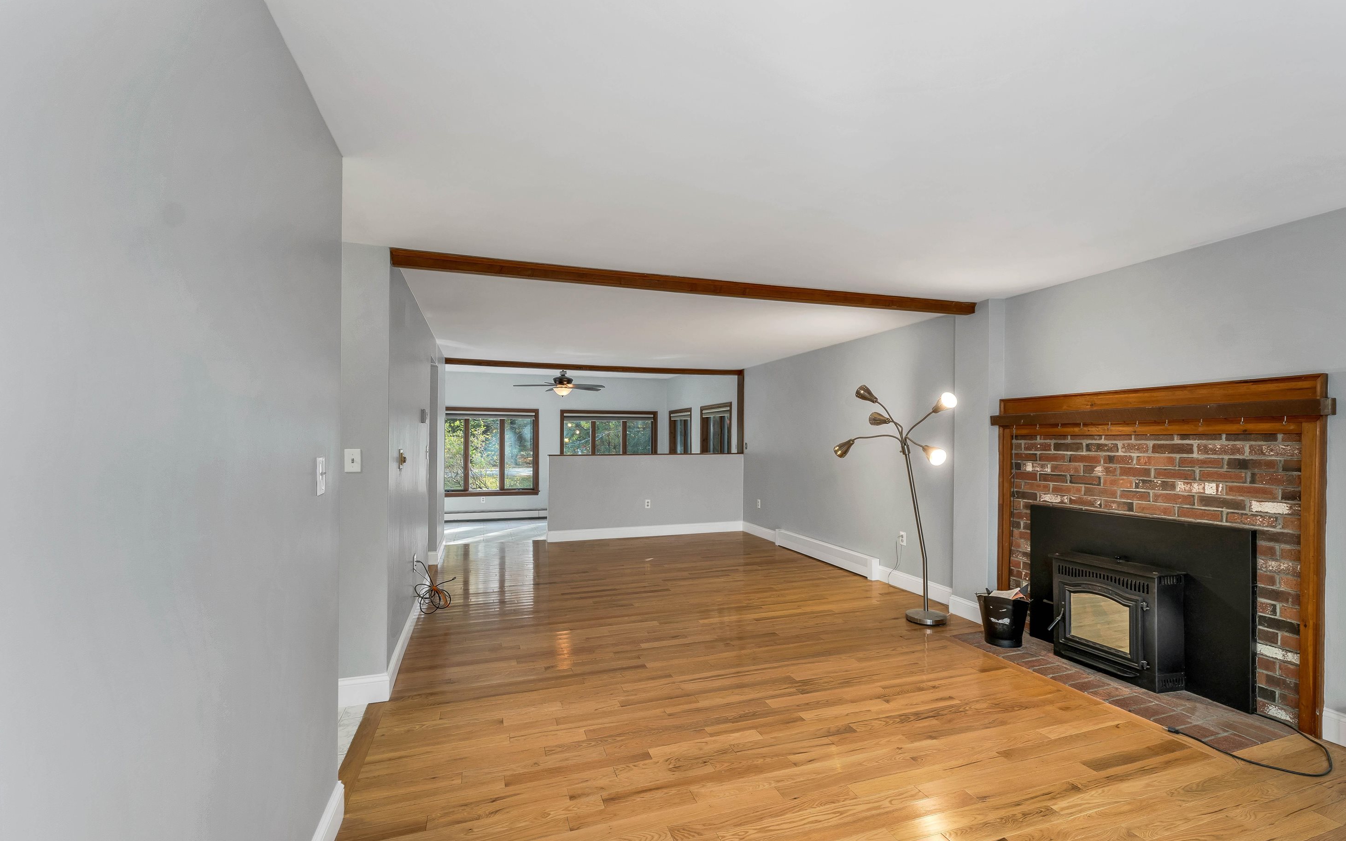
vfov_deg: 74.7
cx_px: 689
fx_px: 550
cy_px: 453
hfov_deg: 101.4
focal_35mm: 15
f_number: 8
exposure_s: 1/13
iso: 400
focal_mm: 14
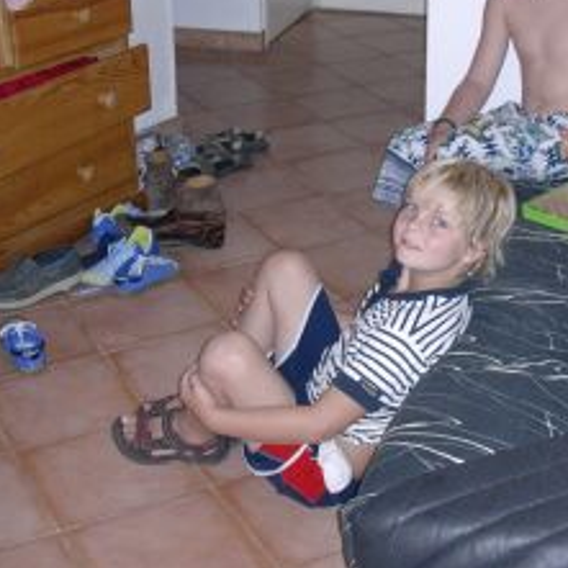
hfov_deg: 24.1
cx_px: 419
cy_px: 198
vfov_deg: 24.2
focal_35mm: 71
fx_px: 1318
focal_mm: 6.7
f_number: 2.9
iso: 70
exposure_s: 1/64
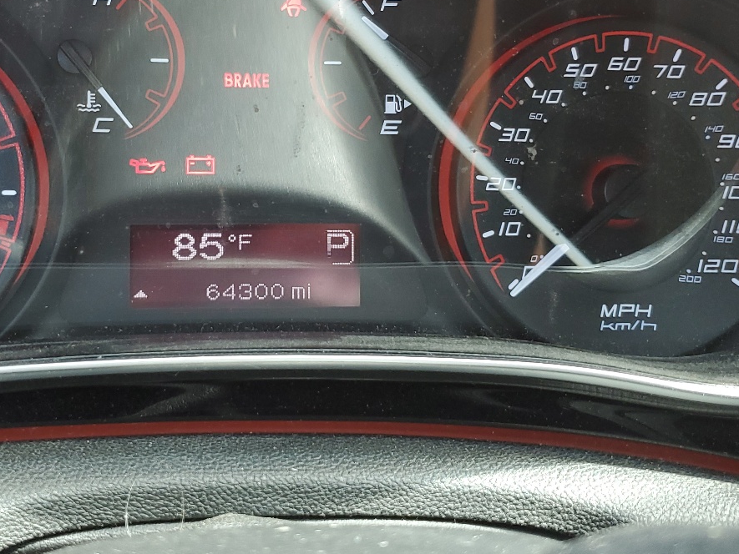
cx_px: 266
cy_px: 181
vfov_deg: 30.6
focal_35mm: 47
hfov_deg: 40.1
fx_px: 1004
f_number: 1.5
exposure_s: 1/120
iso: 66
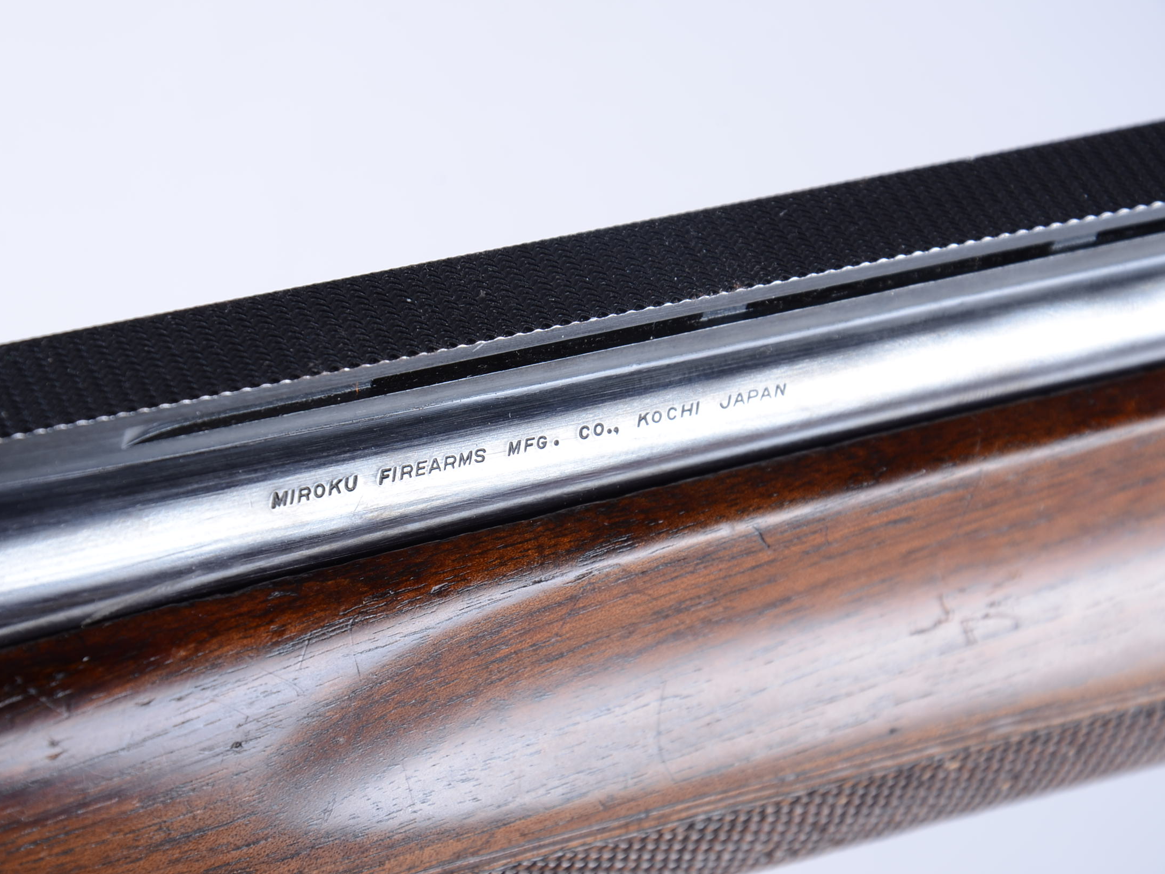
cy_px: 437
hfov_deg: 11.5
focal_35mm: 172
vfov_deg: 8.7
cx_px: 522
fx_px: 5773
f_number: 10
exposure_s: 1/160
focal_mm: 105
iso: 125
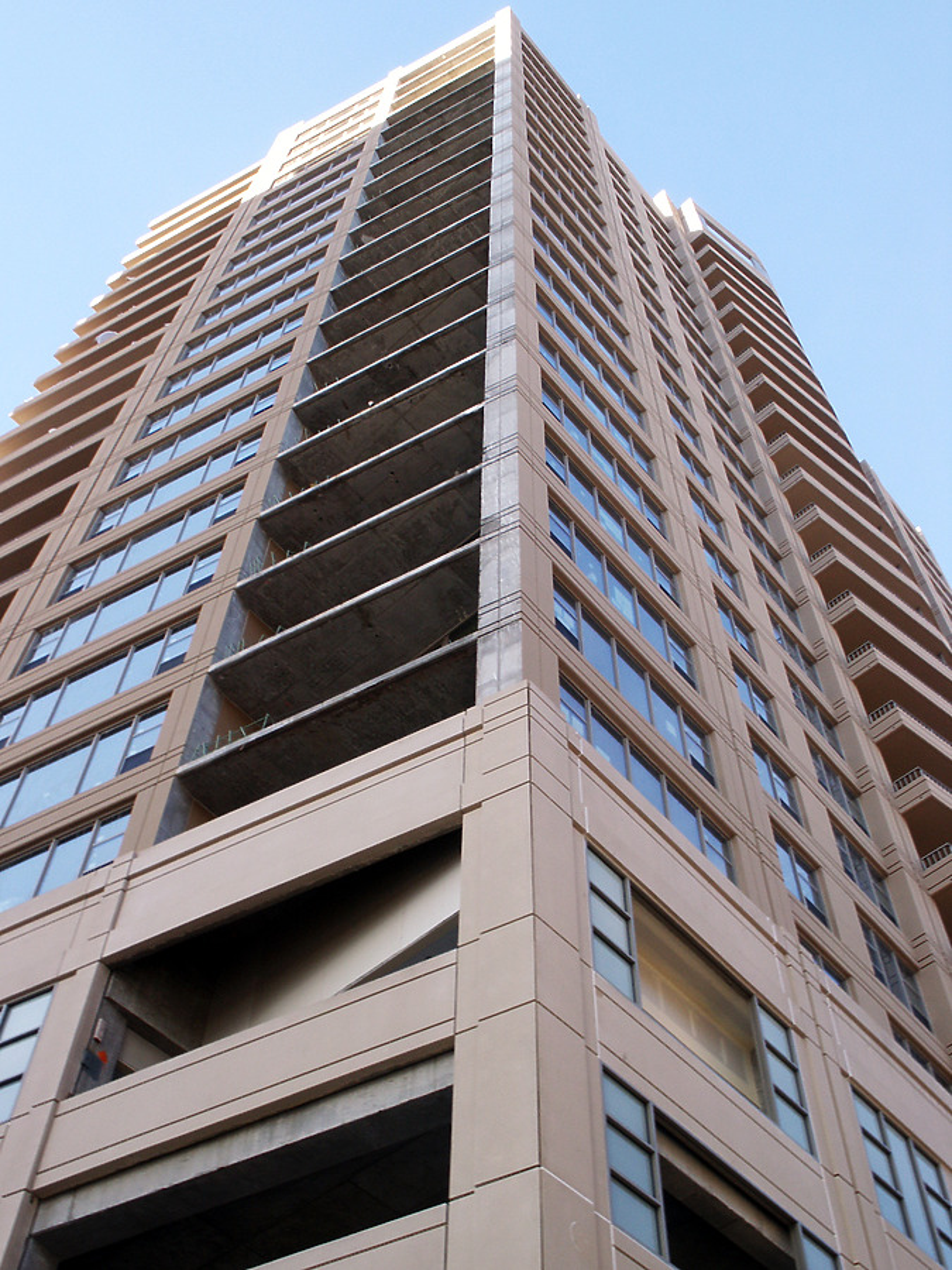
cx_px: 476
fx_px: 1467
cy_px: 635
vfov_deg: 46.8
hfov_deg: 36.0
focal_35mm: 40
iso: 64
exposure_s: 1/45
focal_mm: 8.31
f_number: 6.7
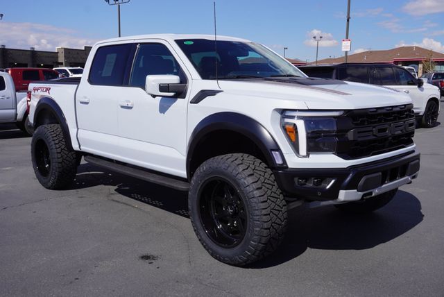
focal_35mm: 34
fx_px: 426
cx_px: 222
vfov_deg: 38.4
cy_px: 148
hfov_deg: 55.1
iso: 100
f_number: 10
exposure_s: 1/250
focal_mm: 23
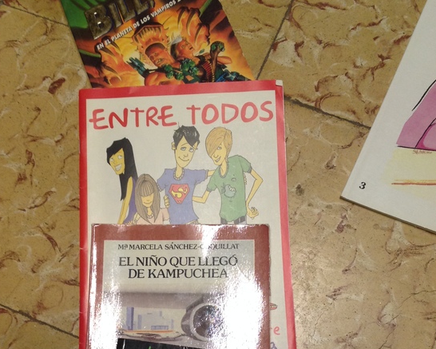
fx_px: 645
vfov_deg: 29.7
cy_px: 268
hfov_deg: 37.3
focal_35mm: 50
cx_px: 214
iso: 125
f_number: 2.4
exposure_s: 1/15
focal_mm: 4.28
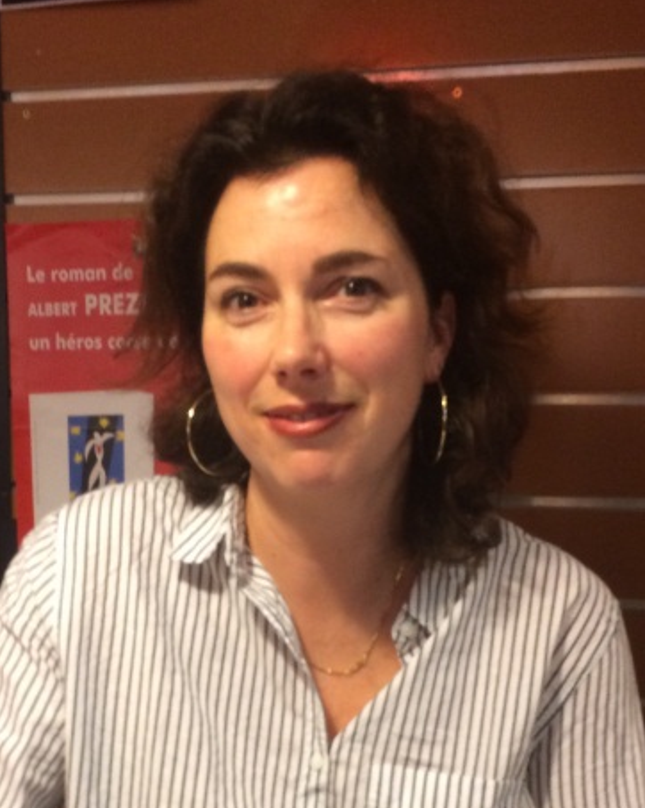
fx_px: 1194
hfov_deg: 30.1
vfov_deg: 36.1
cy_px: 649
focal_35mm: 50
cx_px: 242
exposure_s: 1/33
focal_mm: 4.15
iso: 200
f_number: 2.2
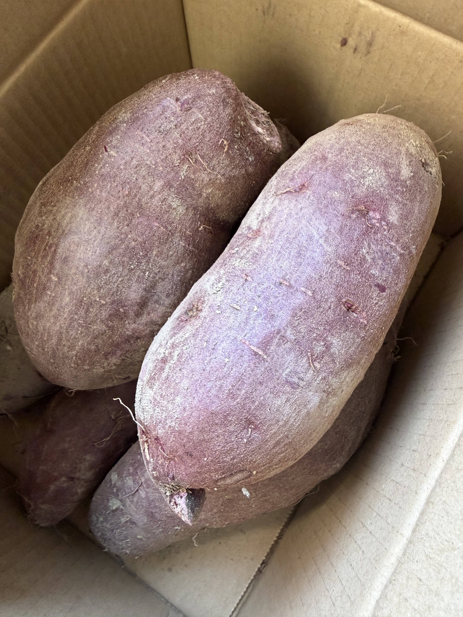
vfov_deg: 71.6
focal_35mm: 24
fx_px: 428
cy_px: 308
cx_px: 232
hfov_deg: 56.8
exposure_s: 1/87
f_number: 2.2
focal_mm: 2.22
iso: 320
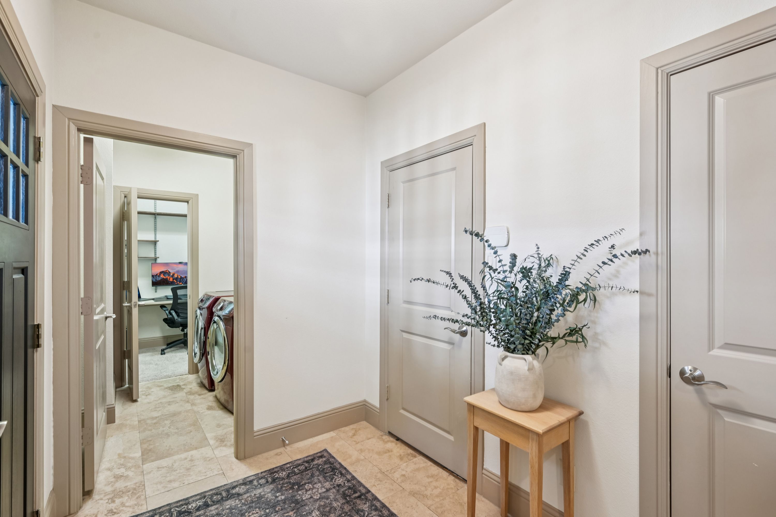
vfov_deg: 72.1
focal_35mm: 16
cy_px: 258
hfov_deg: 95.0
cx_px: 388
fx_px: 356
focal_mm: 16.5
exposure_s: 1/10
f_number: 8
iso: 400
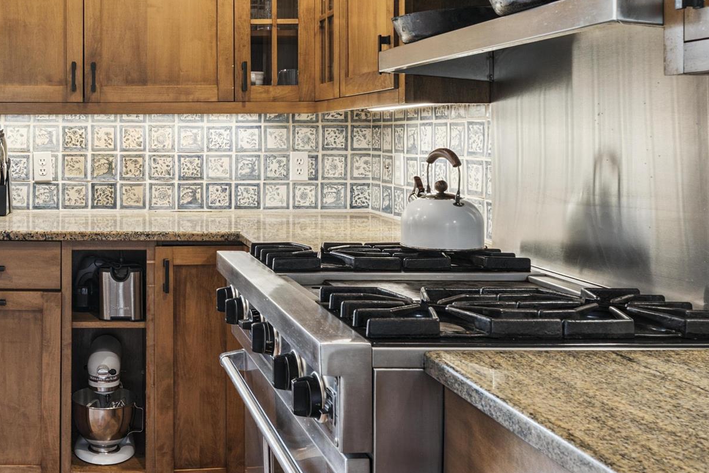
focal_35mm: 42
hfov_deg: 42.8
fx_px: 833
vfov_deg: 31.3
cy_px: 144
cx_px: 88
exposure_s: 1/6
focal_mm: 16.5
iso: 400
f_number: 9
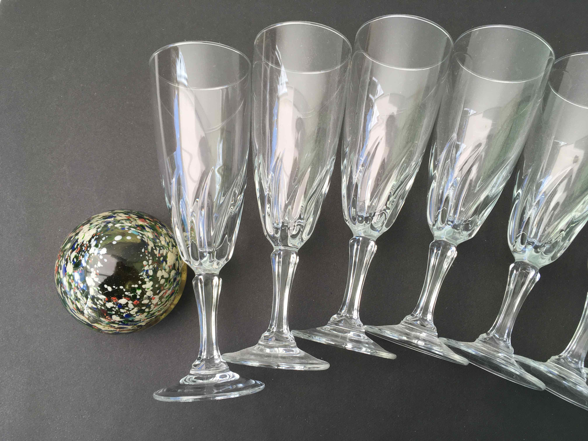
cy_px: 220
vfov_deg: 48.2
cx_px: 294
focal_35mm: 29
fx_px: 493
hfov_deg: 61.7
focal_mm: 4.15
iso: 25
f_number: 2.2
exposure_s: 1/100
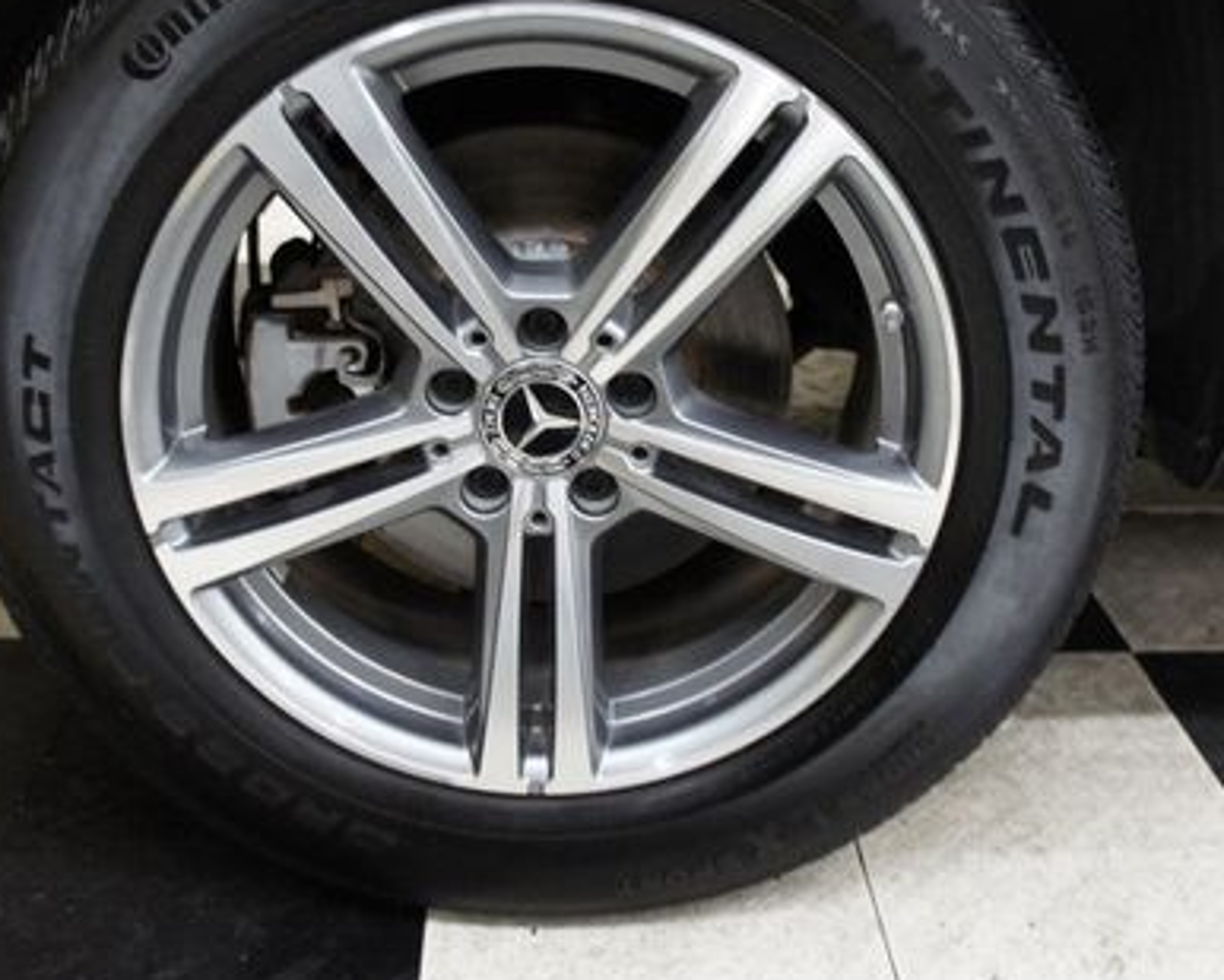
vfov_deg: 35.4
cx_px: 615
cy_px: 330
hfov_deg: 43.8
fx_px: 1522
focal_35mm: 42
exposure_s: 1/80
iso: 1600
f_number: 3.5
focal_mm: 18
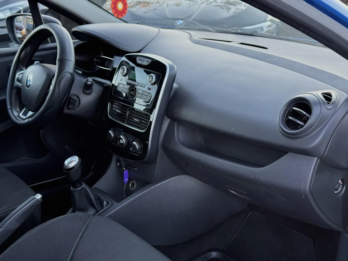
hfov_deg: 39.7
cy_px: 130
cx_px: 174
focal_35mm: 48
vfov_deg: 30.3
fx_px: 483
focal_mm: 6.76
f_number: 1.78
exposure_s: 1/113
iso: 100
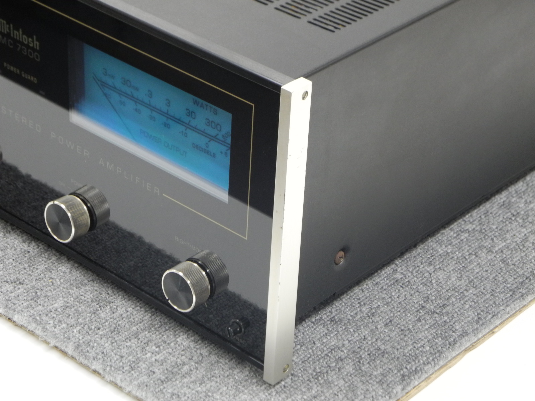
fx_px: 1623
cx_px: 268
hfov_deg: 18.7
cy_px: 200
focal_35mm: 105
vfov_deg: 14.1
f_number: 4.5
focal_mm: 22.5
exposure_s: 1/25
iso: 400
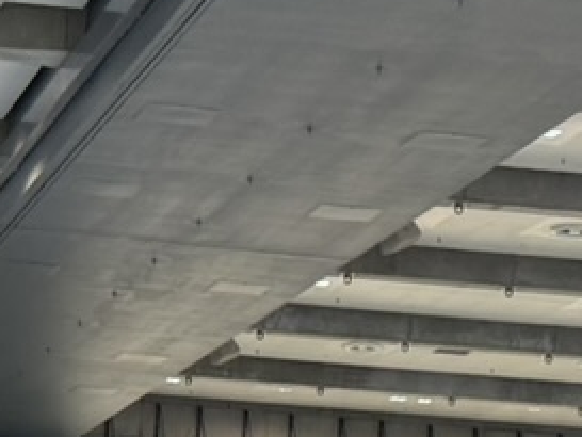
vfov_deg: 7.9
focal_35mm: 180
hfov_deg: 10.9
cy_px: 821
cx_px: -26
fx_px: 3028
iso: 125
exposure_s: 1/50
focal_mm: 6.76
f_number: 1.78
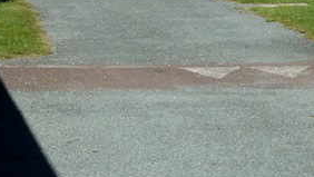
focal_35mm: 207
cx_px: 200
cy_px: -127
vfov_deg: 5.8
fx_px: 1724
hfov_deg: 10.4
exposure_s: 1/400
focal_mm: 11
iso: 80
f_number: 5
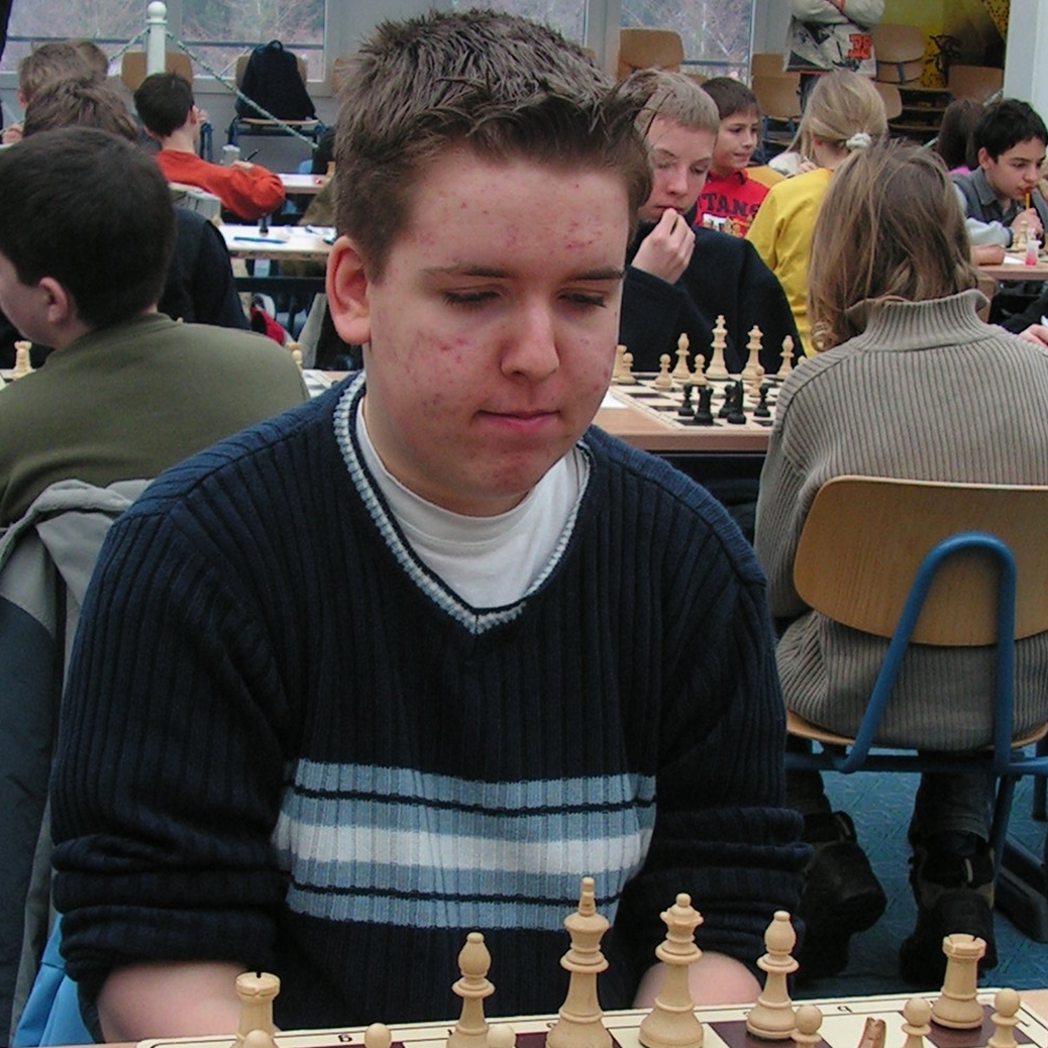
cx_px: 475
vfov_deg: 24.9
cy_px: 676
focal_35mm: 69
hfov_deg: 25.0
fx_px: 2363
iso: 100
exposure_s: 1/40
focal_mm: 6.4
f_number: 3.2
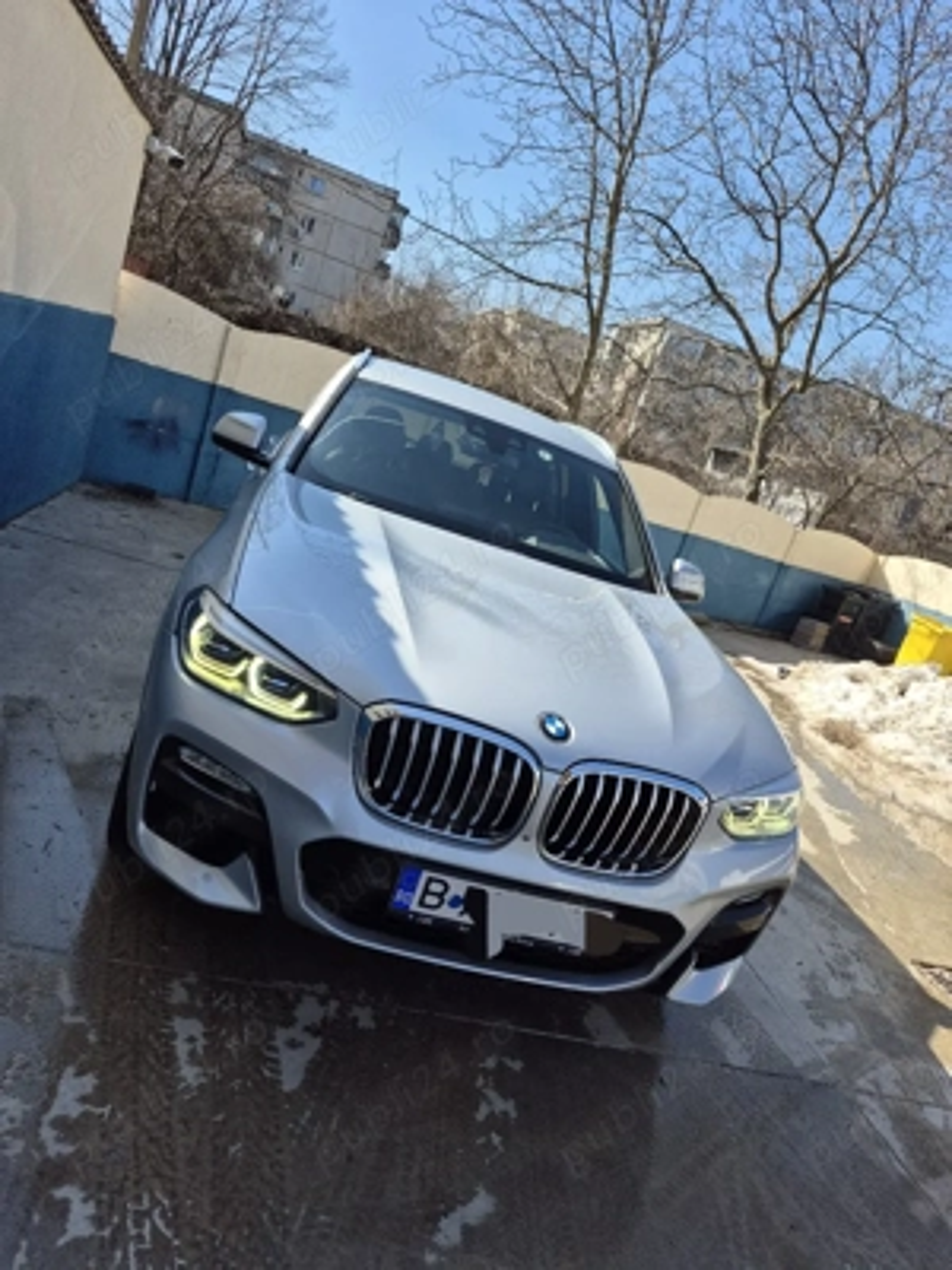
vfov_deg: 73.9
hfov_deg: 58.9
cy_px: 635
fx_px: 843
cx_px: 476
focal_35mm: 23
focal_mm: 5.4
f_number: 1.8
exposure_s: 1/1250
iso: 25
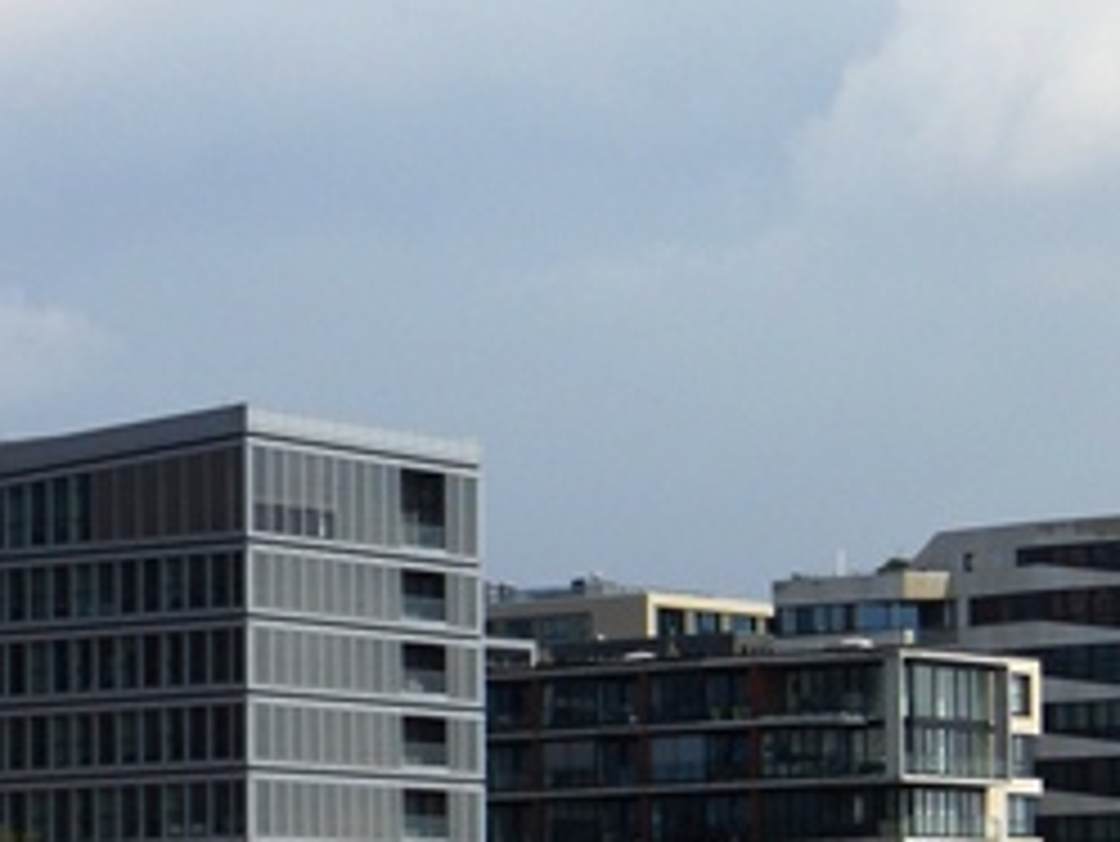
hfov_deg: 11.1
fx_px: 5665
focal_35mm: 175
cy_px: 644
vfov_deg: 8.5
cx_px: 1282
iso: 160
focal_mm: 12.3
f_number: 4.6
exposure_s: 1/1600
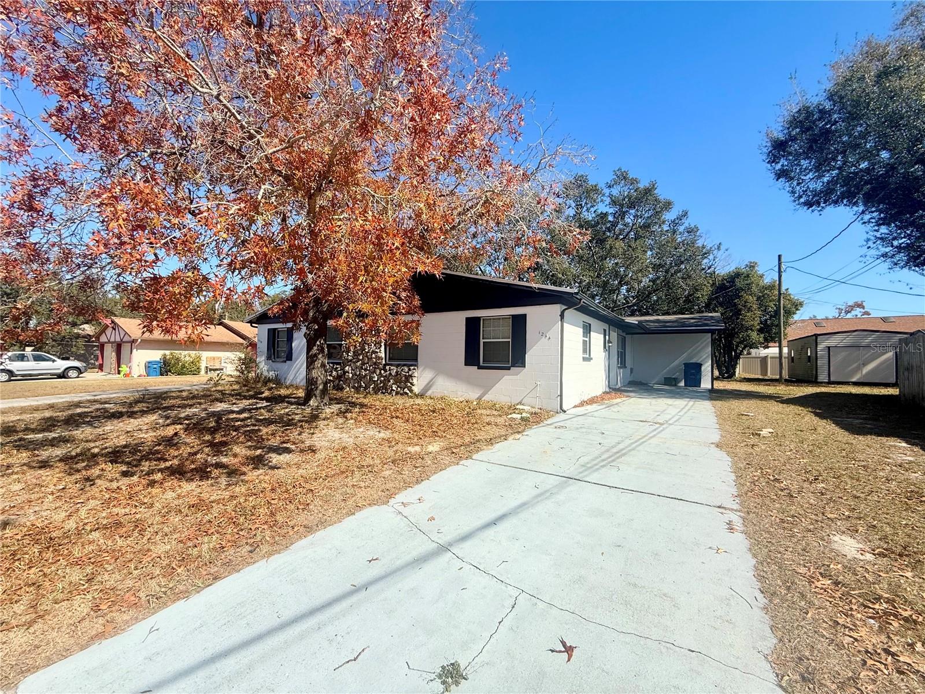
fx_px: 374
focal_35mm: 14
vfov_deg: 85.7
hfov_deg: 102.1
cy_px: 347
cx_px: 462
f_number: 2.2
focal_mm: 2.22
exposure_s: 1/2237
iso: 50
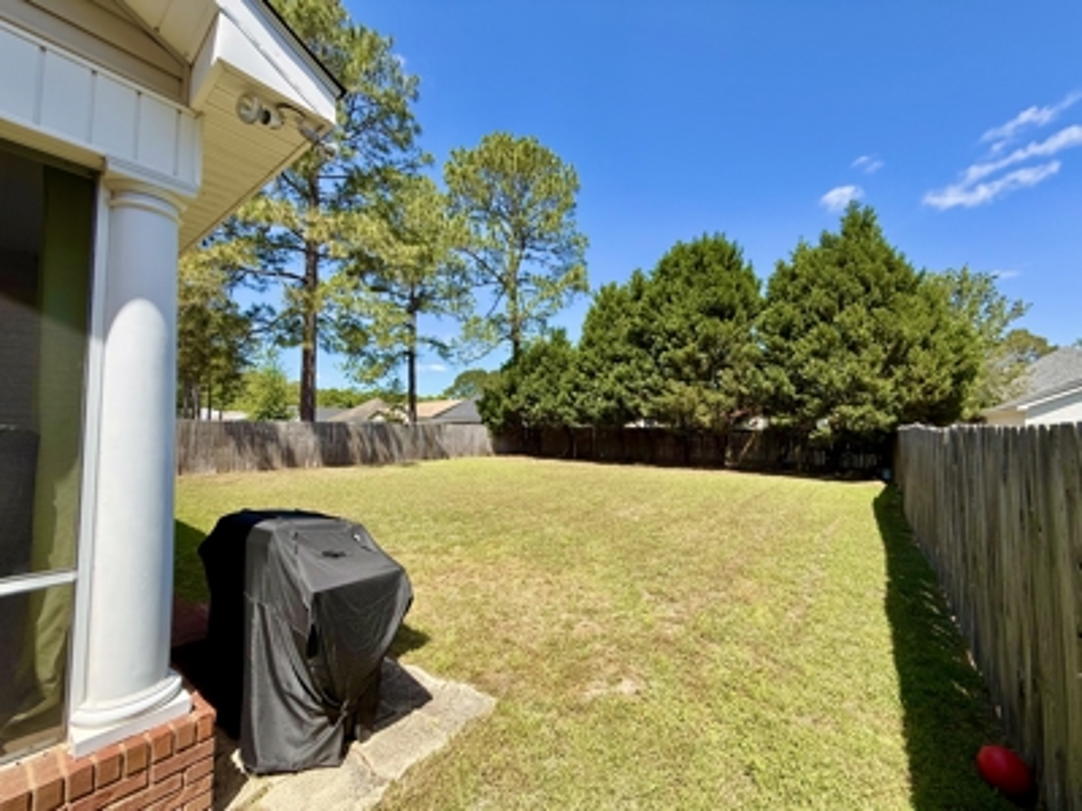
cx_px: 541
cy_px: 406
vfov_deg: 85.7
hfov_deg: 102.1
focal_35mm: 14
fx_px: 438
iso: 50
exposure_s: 1/1033
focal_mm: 2.22
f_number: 2.2
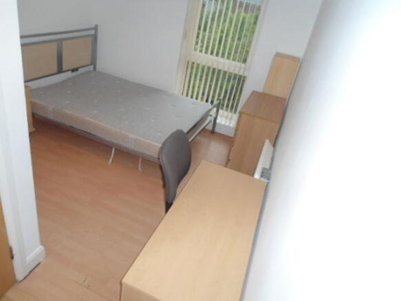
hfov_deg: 67.3
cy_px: 150
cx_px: 200
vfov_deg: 53.0
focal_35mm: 26
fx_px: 301
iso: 200
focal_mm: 4.7
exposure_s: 1/125
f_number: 2.8
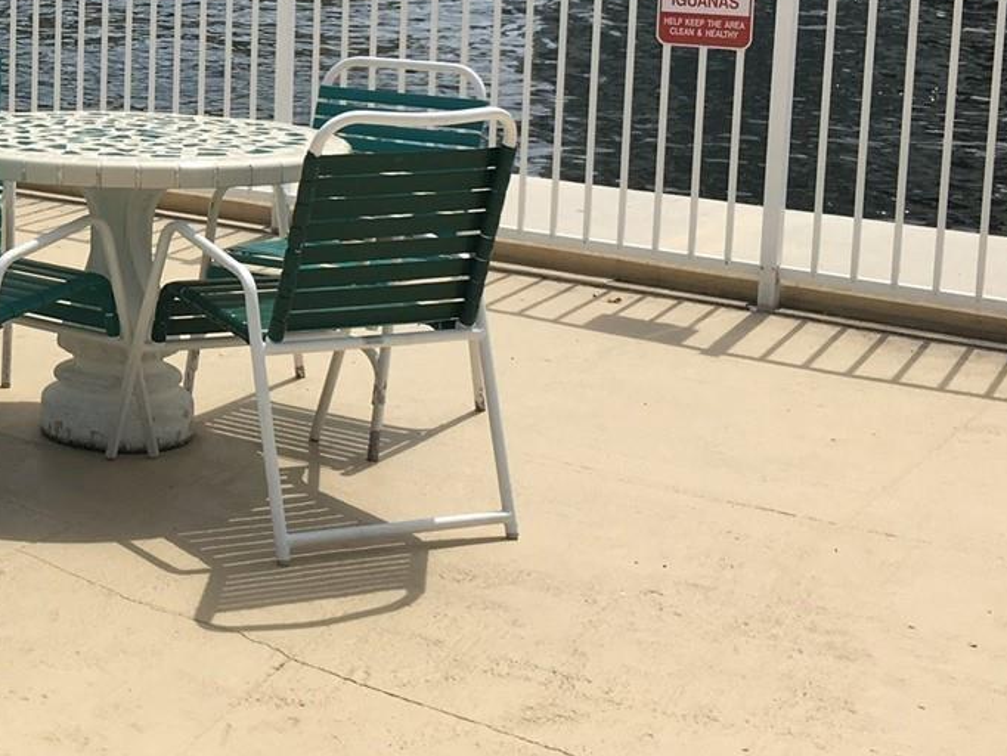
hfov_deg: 26.8
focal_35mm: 68
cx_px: -34
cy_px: 108
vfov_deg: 21.3
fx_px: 1979
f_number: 2.2
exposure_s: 1/2137
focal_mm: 4.15
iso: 25
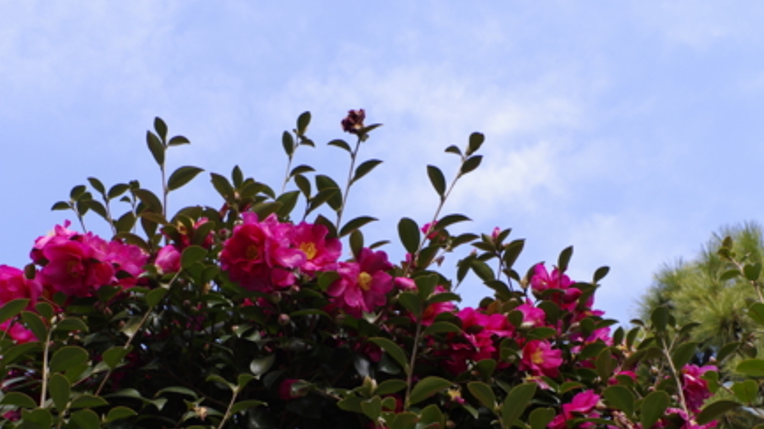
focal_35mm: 48
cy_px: 374
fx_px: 972
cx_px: 321
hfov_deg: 42.8
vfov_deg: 24.3
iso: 100
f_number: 5.6
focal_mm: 21
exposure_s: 1/125
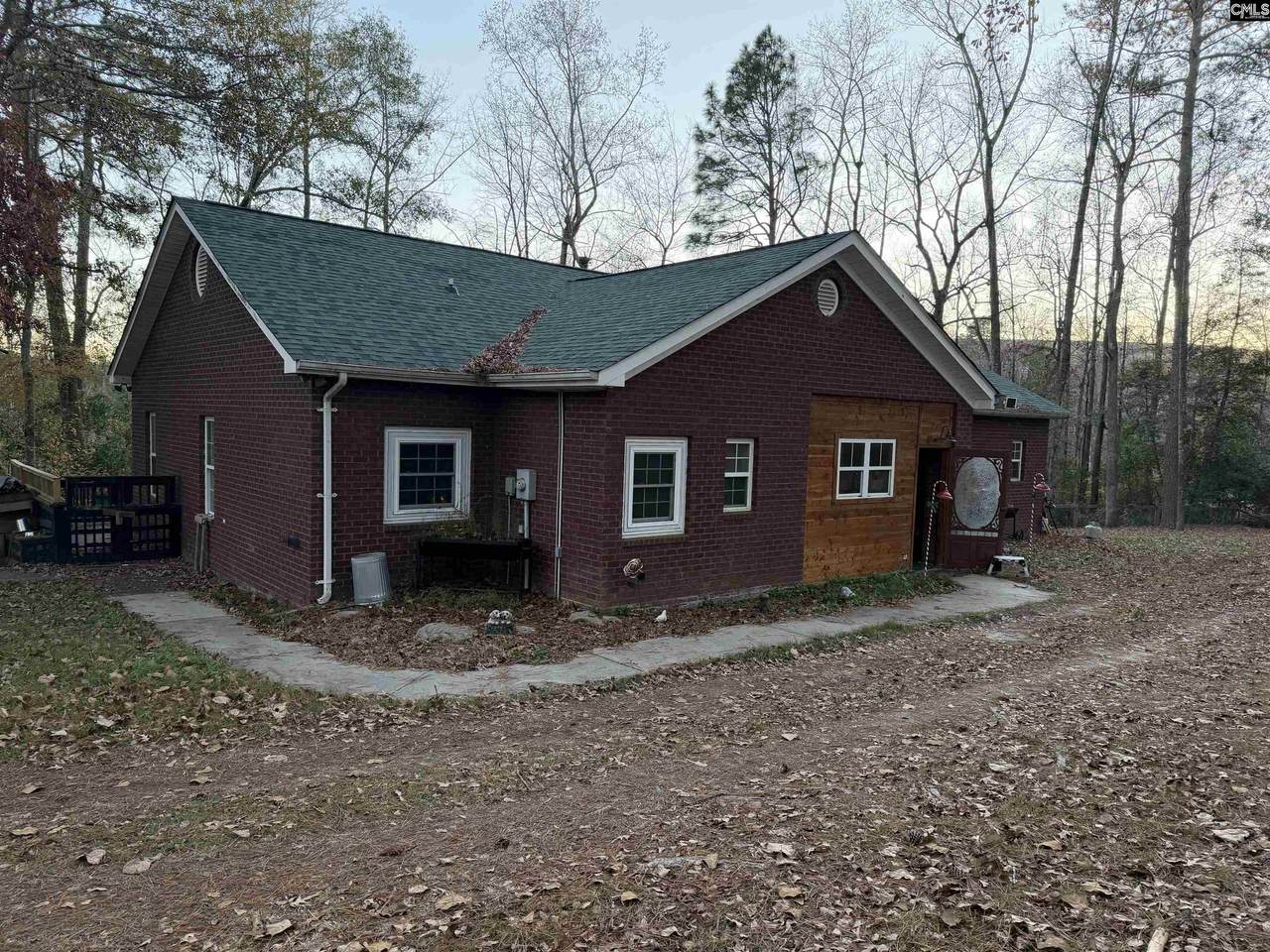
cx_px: 635
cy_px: 476
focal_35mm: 24
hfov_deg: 71.6
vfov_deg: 56.8
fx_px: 881
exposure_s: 1/188
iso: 100
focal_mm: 6.76
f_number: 1.78
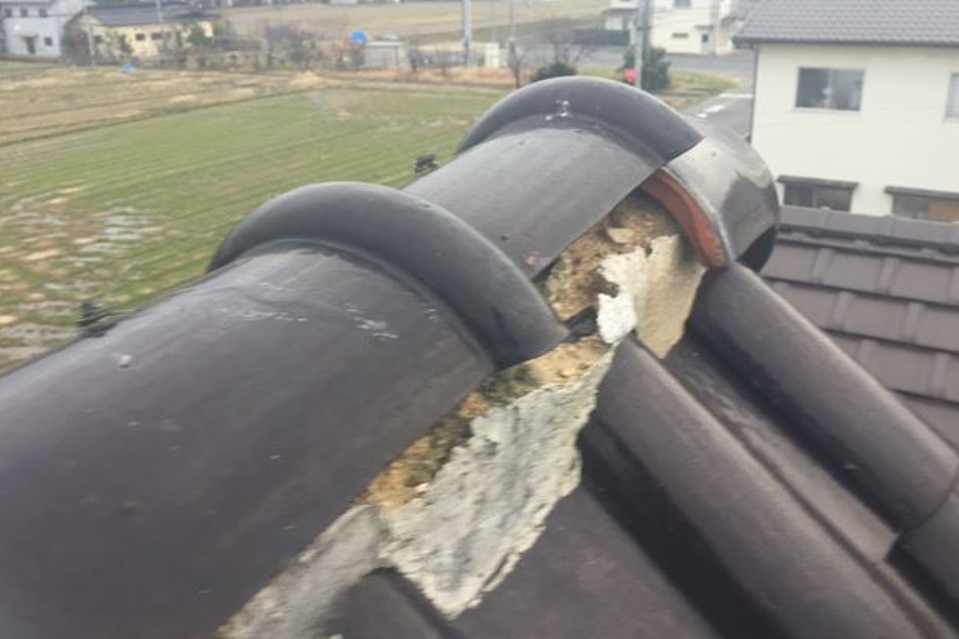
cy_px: 297
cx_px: 485
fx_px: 826
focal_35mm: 31
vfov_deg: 42.3
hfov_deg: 60.3
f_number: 2.2
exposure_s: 1/120
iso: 40
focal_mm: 4.15
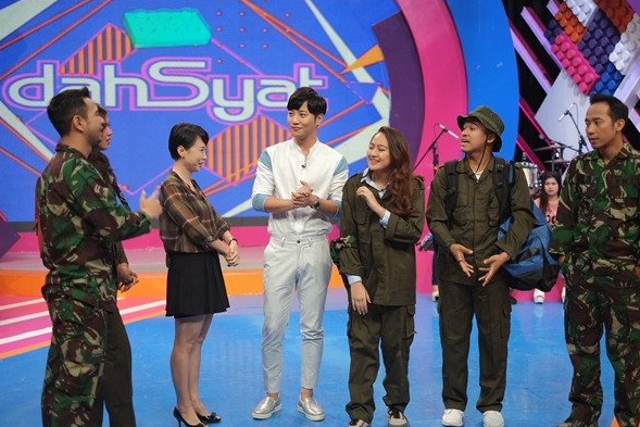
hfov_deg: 36.9
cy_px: 211
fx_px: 960
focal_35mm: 54
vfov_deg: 25.1
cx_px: 319
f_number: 1.6
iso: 200
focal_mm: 35
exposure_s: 1/150
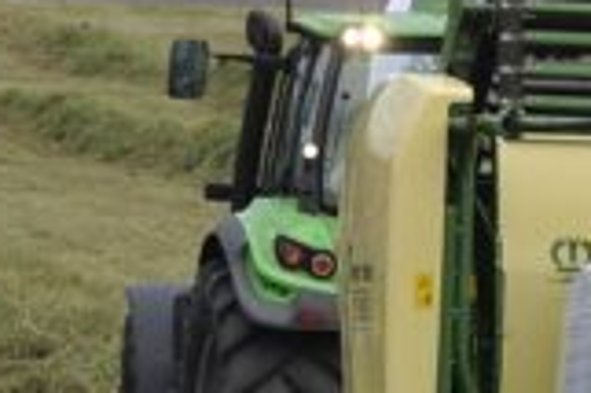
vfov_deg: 1.8
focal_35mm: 781
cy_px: 365
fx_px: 12808
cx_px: 0
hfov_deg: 2.6
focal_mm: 120
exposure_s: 1/2500
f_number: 2.8
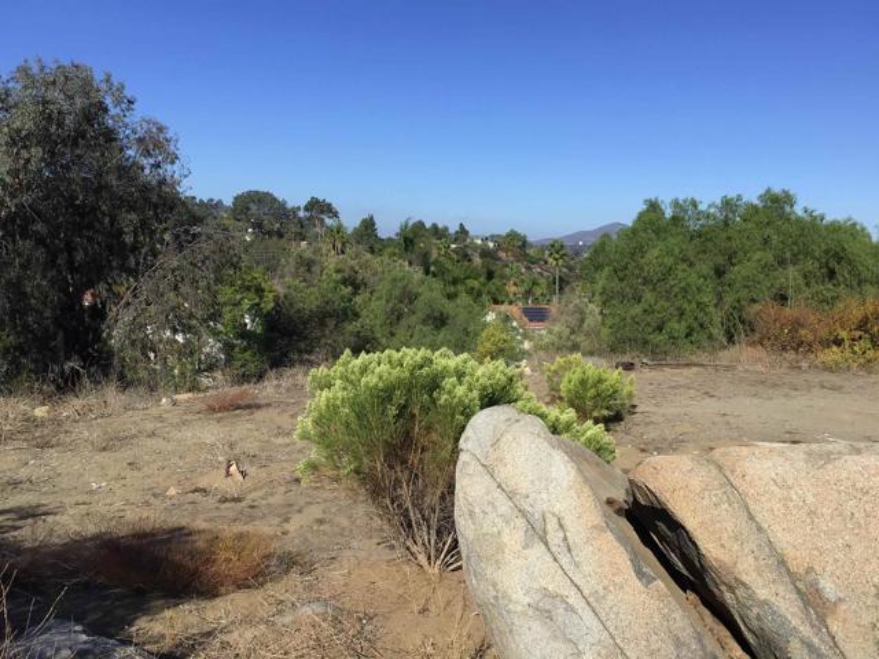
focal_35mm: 31
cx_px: 440
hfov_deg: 58.4
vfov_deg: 45.4
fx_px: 787
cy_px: 330
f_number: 2.4
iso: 25
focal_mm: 3.3
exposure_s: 1/1481
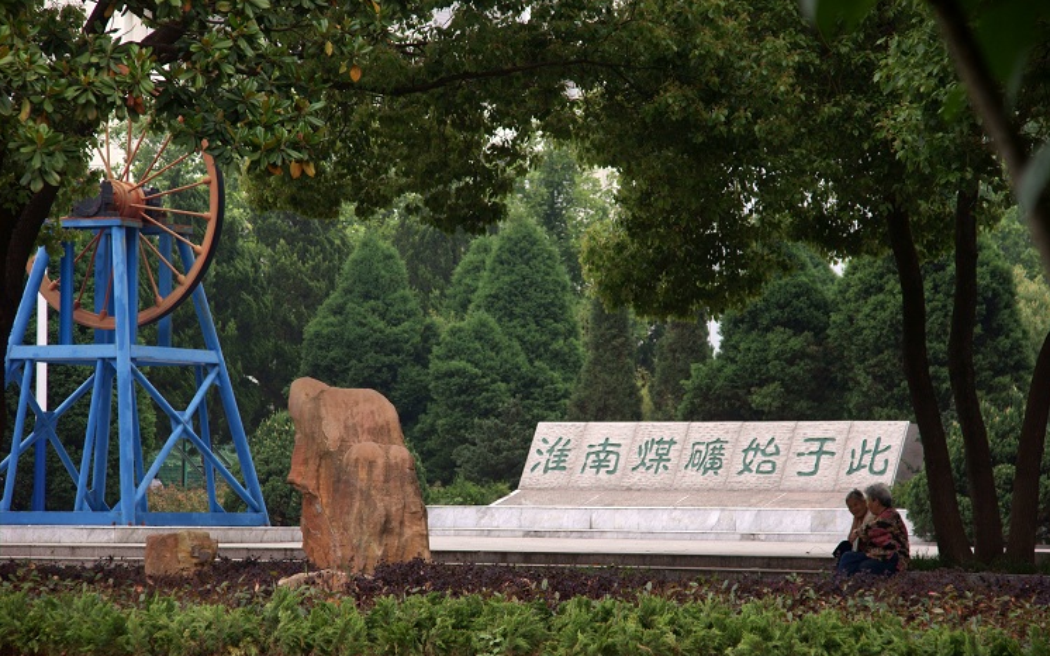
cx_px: 526
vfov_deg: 10.0
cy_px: 323
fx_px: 3734
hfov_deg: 16.0
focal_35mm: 131
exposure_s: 1/200
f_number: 6.3
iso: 200
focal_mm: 85
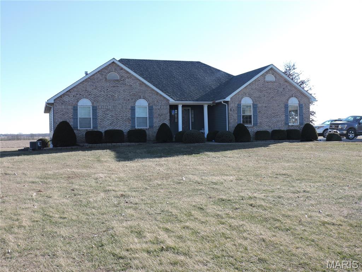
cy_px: 136
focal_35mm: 40
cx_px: 181
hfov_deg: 46.8
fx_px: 418
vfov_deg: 36.0
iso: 100
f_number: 3.3
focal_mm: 7.1
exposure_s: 1/500
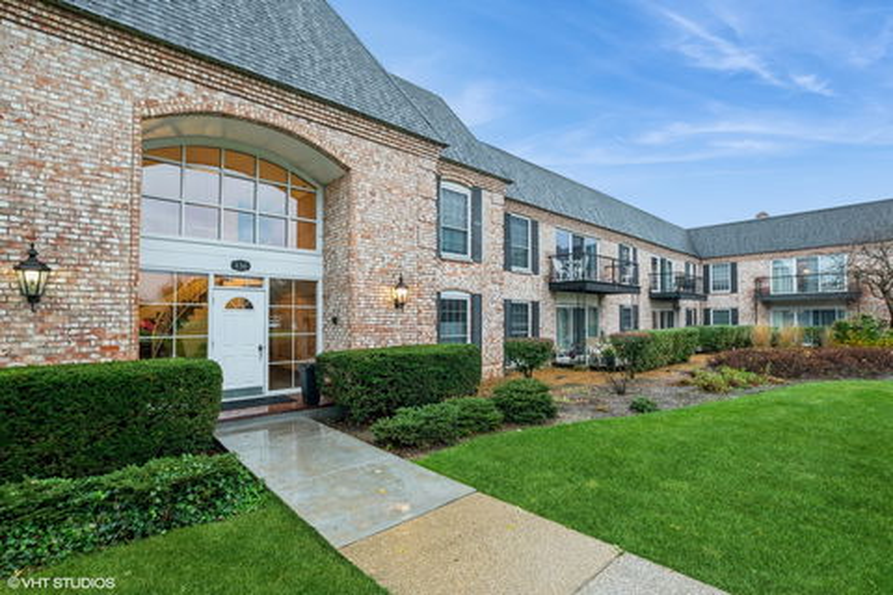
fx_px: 372
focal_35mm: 15
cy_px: 298
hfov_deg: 100.4
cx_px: 446
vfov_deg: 77.3
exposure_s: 1/15
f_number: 6.3
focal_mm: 10
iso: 250
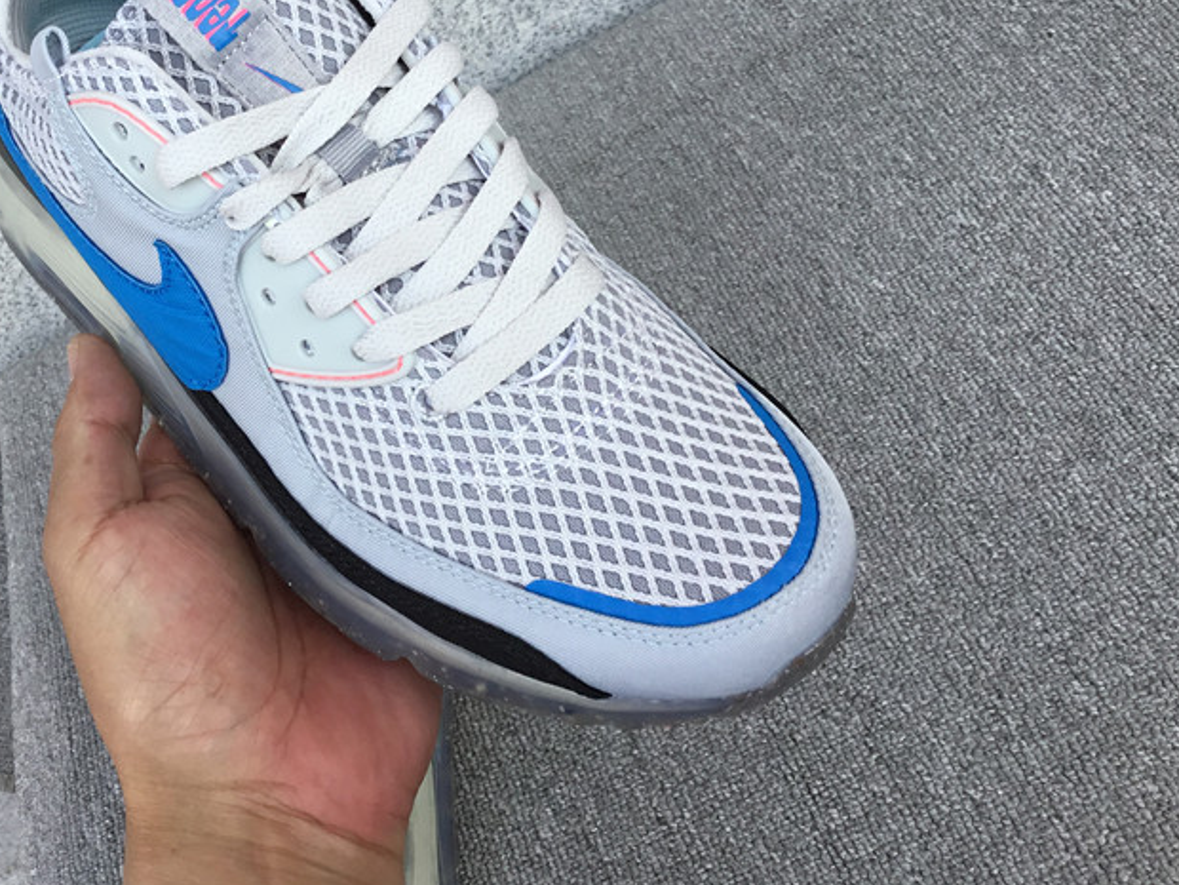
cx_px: 386
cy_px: 260
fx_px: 1533
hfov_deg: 41.5
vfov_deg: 31.8
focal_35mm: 45
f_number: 2.4
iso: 25
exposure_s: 1/365
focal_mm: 3.3
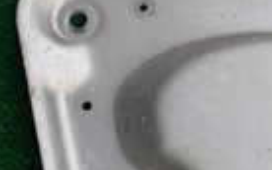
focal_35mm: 138
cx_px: 418
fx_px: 1022
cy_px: 229
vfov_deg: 9.3
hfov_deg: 14.1
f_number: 2.3
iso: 100
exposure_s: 1/250
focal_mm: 5.4
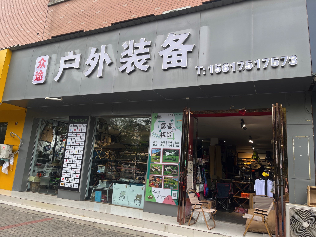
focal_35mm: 26
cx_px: 158
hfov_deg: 67.3
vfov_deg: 53.1
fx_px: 237
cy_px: 118
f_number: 1.6
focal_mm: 5.1
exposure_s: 1/184
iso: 40
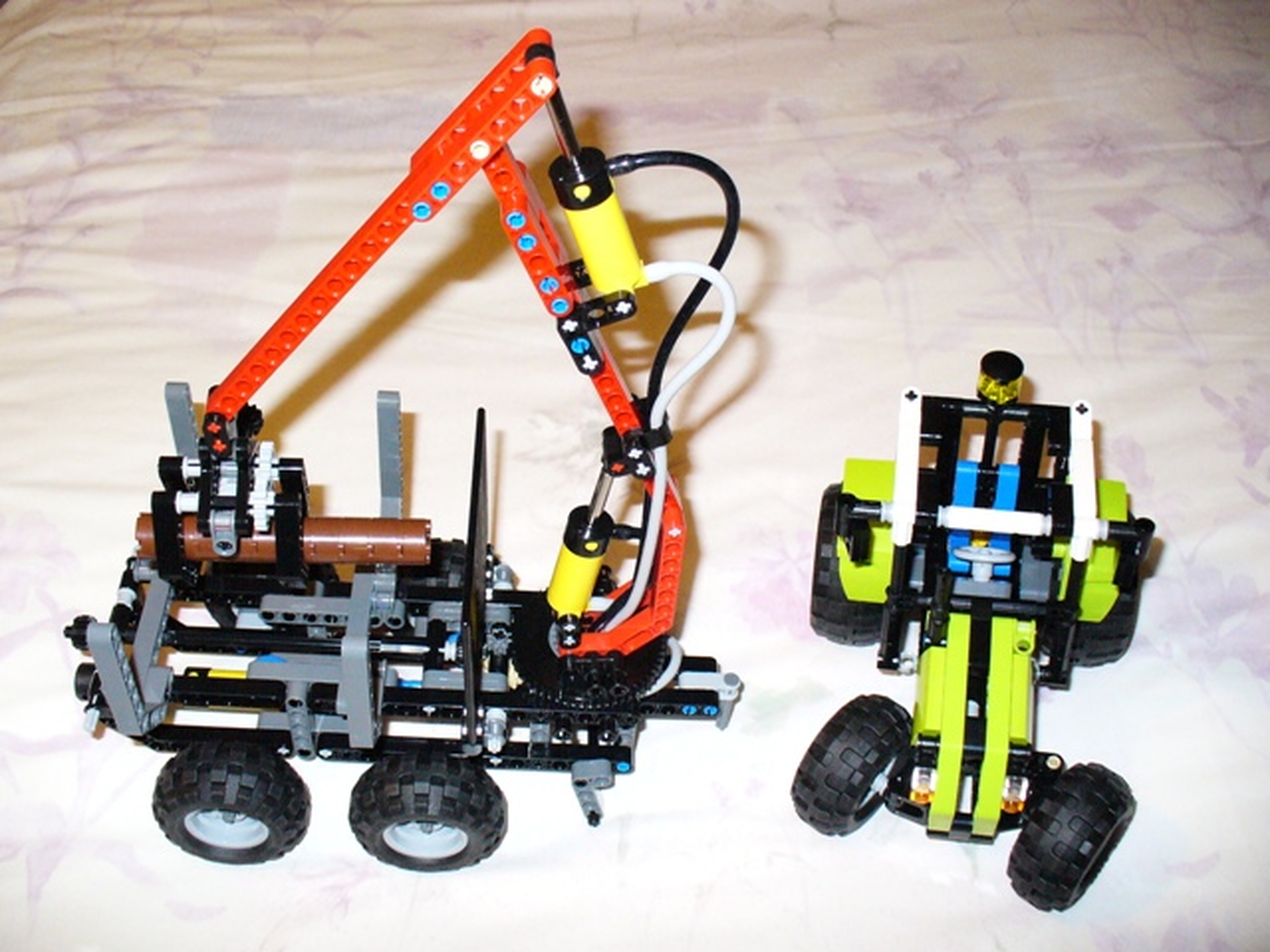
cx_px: 635
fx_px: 1357
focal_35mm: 37
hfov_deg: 50.1
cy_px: 476
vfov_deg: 38.7
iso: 400
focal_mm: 6.1
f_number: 2.8
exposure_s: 1/60
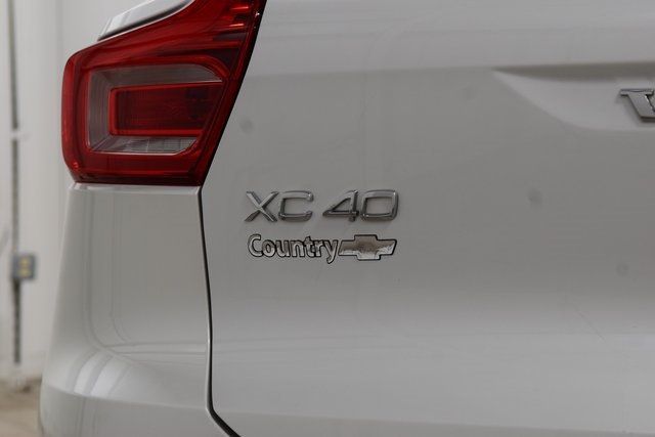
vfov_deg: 13.0
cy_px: 218
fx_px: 1911
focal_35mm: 105
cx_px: 328
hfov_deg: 19.5
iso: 640
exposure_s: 1/30
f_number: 7.1
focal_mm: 70
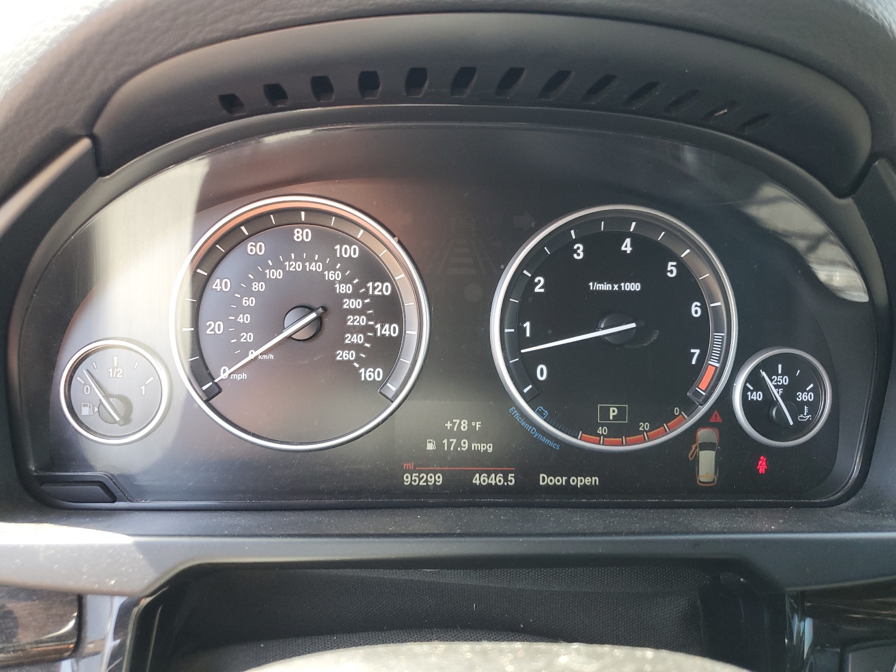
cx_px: 448
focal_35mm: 26
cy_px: 336
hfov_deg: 67.3
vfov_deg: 53.1
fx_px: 673
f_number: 1.5
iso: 88
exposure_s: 1/120
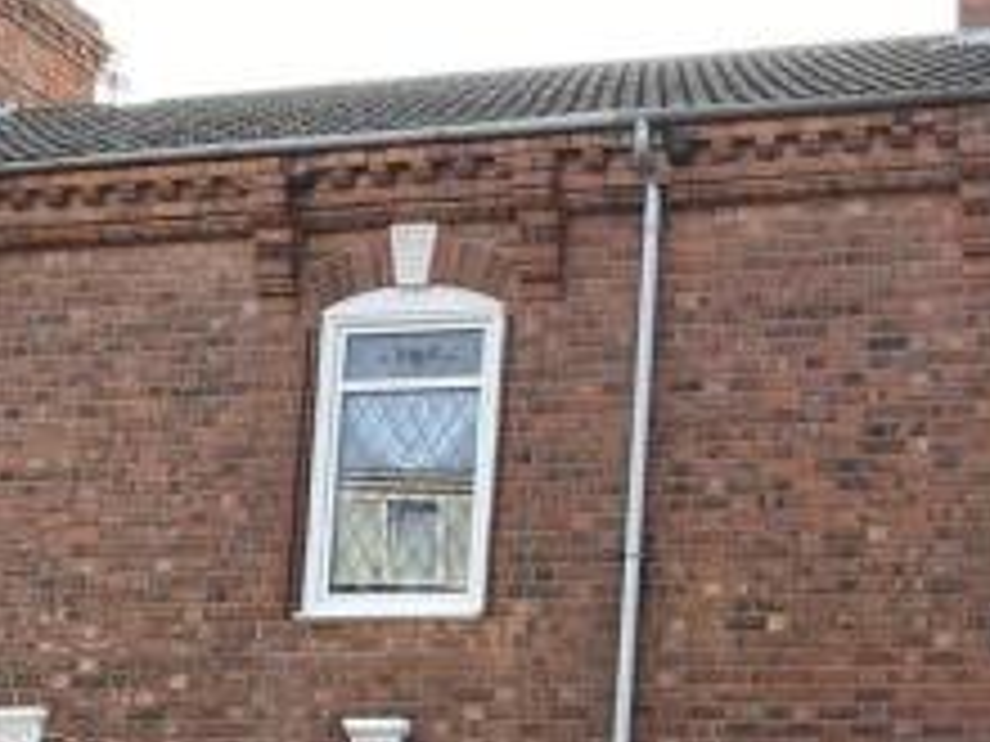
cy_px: 794
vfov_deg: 20.4
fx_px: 1973
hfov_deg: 25.8
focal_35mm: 69
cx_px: 1123
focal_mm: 4.25
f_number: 1.8
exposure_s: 1/242
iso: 32
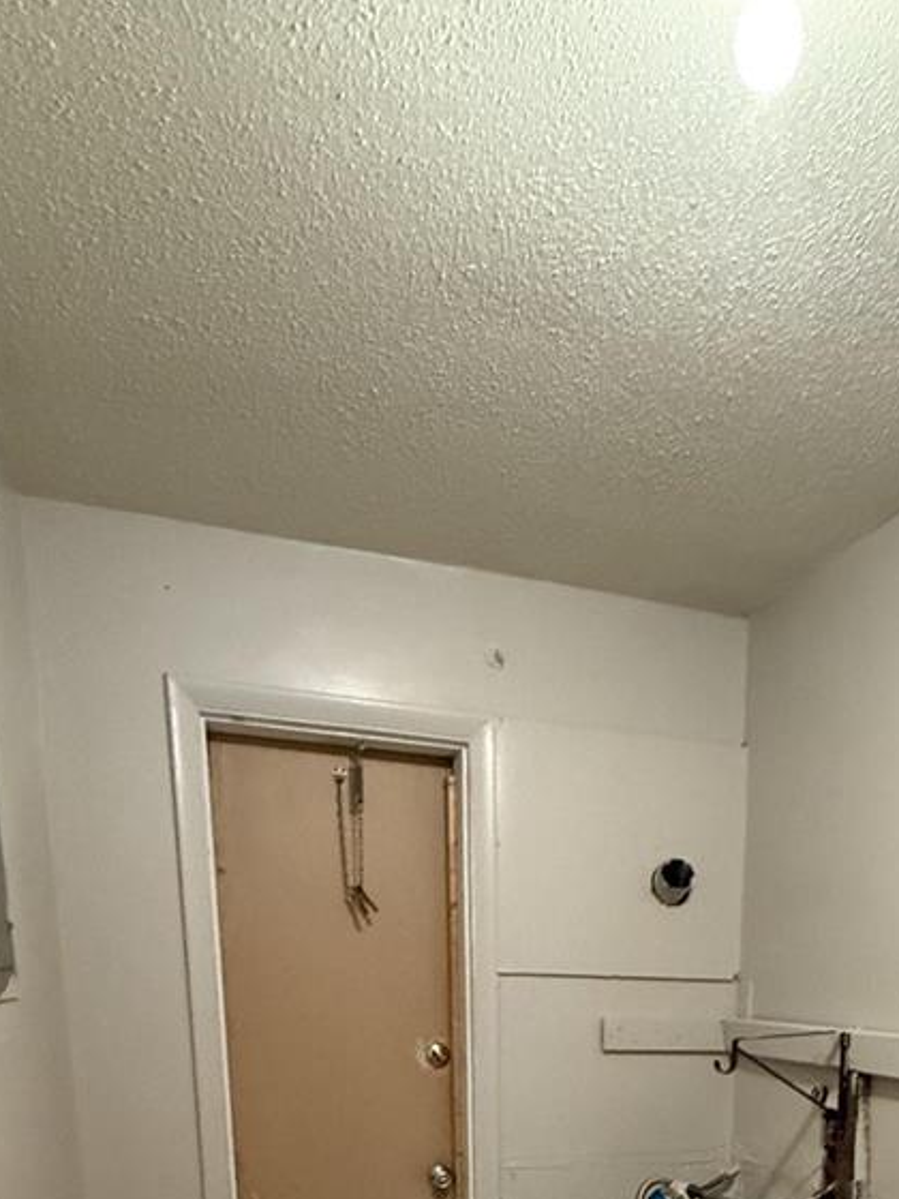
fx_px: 1039
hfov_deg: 45.6
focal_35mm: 30
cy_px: 1231
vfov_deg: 48.1
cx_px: 642
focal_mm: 2.22
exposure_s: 1/60
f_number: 2.2
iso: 1000
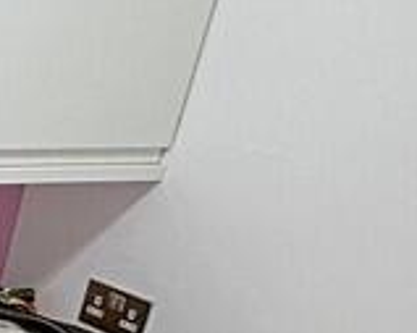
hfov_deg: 15.1
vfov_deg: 16.7
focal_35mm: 88
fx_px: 1085
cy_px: 393
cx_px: -525
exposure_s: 1/100
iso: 100
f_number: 2.2
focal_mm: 2.22
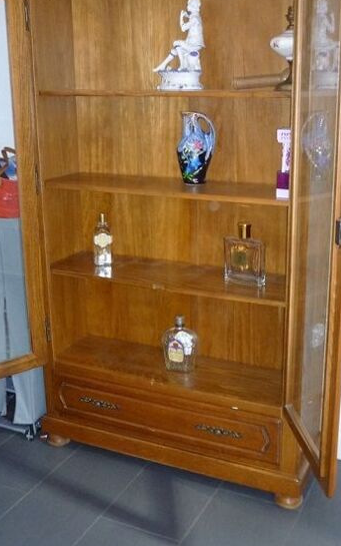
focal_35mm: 41
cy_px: 249
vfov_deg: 48.1
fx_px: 609
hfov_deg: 31.2
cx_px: 198
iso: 400
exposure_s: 1/8
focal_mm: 5.5
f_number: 2.8
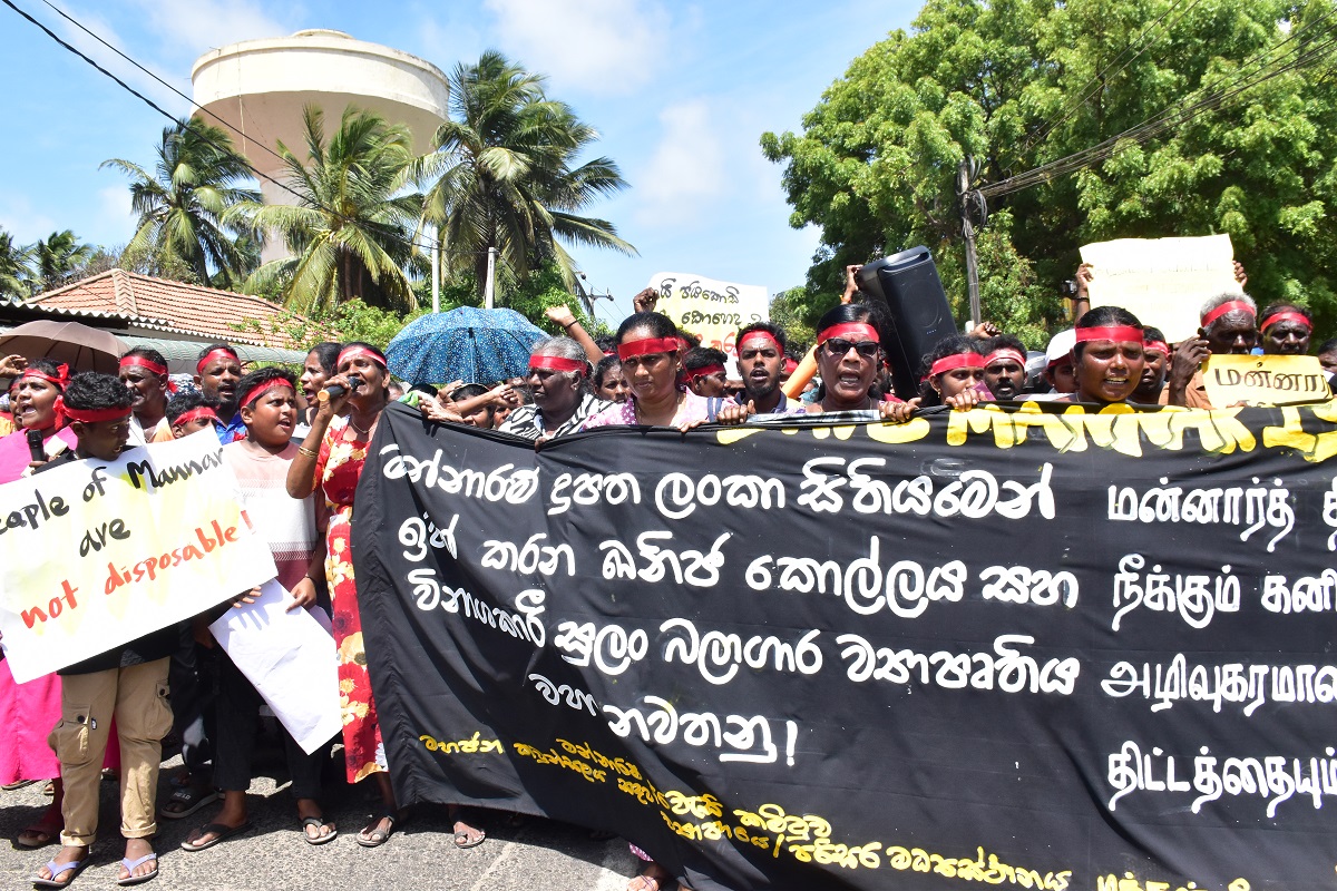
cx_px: 668
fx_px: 1003
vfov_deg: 47.9
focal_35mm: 27
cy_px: 446
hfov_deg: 67.4
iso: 1000
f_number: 13
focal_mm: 18
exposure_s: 1/640
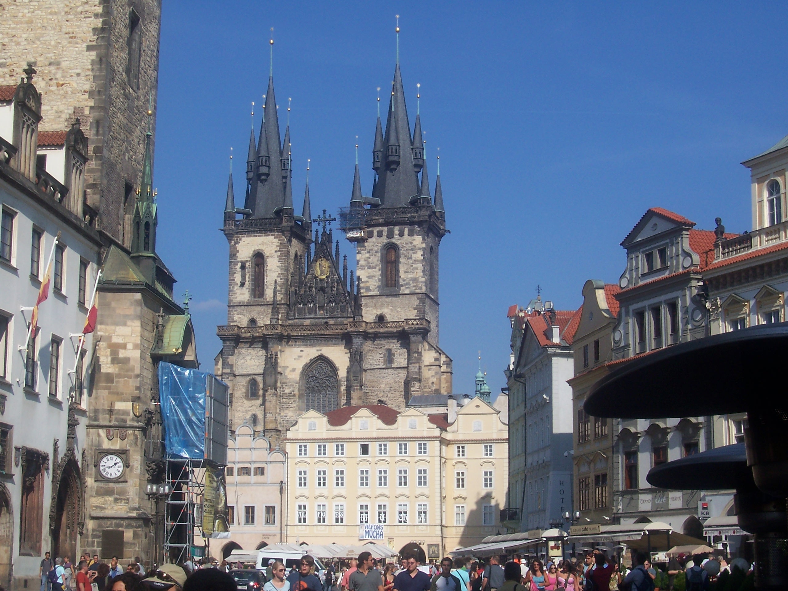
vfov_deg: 22.3
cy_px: 296
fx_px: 1502
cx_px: 394
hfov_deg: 29.4
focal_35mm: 66
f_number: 6.7
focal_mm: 10.8
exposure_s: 1/500
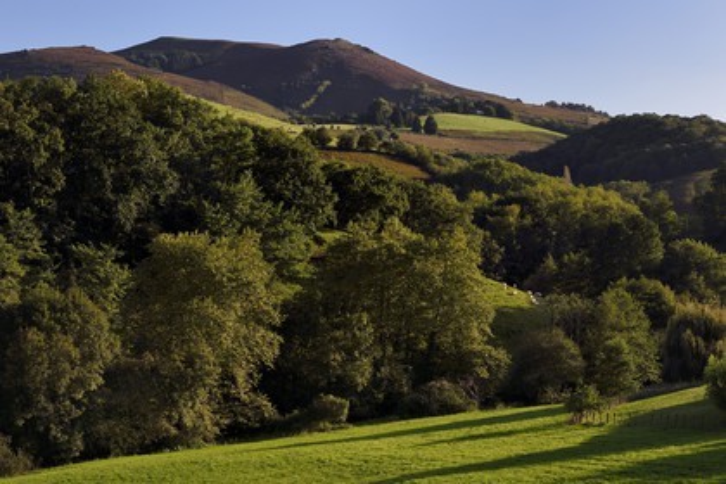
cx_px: 363
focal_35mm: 70
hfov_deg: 28.8
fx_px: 1412
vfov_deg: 19.5
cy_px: 242
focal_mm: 70
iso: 200
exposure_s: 1/250
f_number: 9
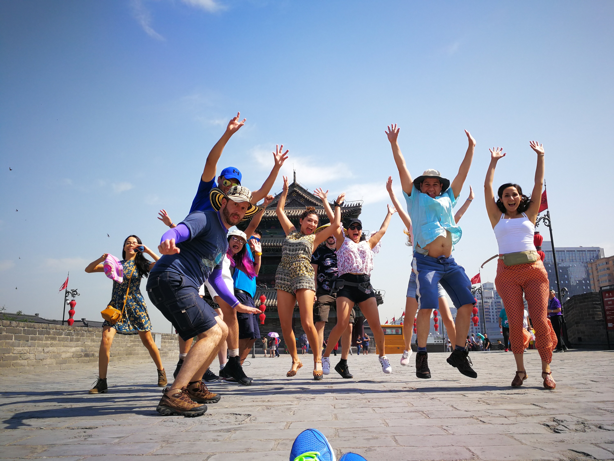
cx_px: 307
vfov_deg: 51.4
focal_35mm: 27
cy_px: 230
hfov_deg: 65.3
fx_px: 479
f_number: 2.2
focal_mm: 3.95
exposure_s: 1/891
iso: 50
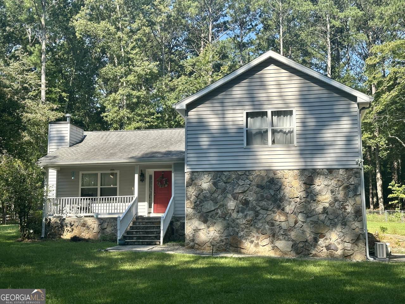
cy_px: 152
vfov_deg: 30.3
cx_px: 202
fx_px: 562
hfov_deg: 39.7
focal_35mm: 48
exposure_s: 1/1357
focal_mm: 6.86
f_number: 1.78
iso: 64
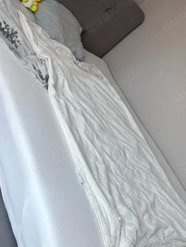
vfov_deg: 44.6
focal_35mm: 42
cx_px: 59
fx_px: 301
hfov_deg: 34.0
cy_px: 99
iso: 125
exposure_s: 1/85
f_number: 1.6
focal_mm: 5.96
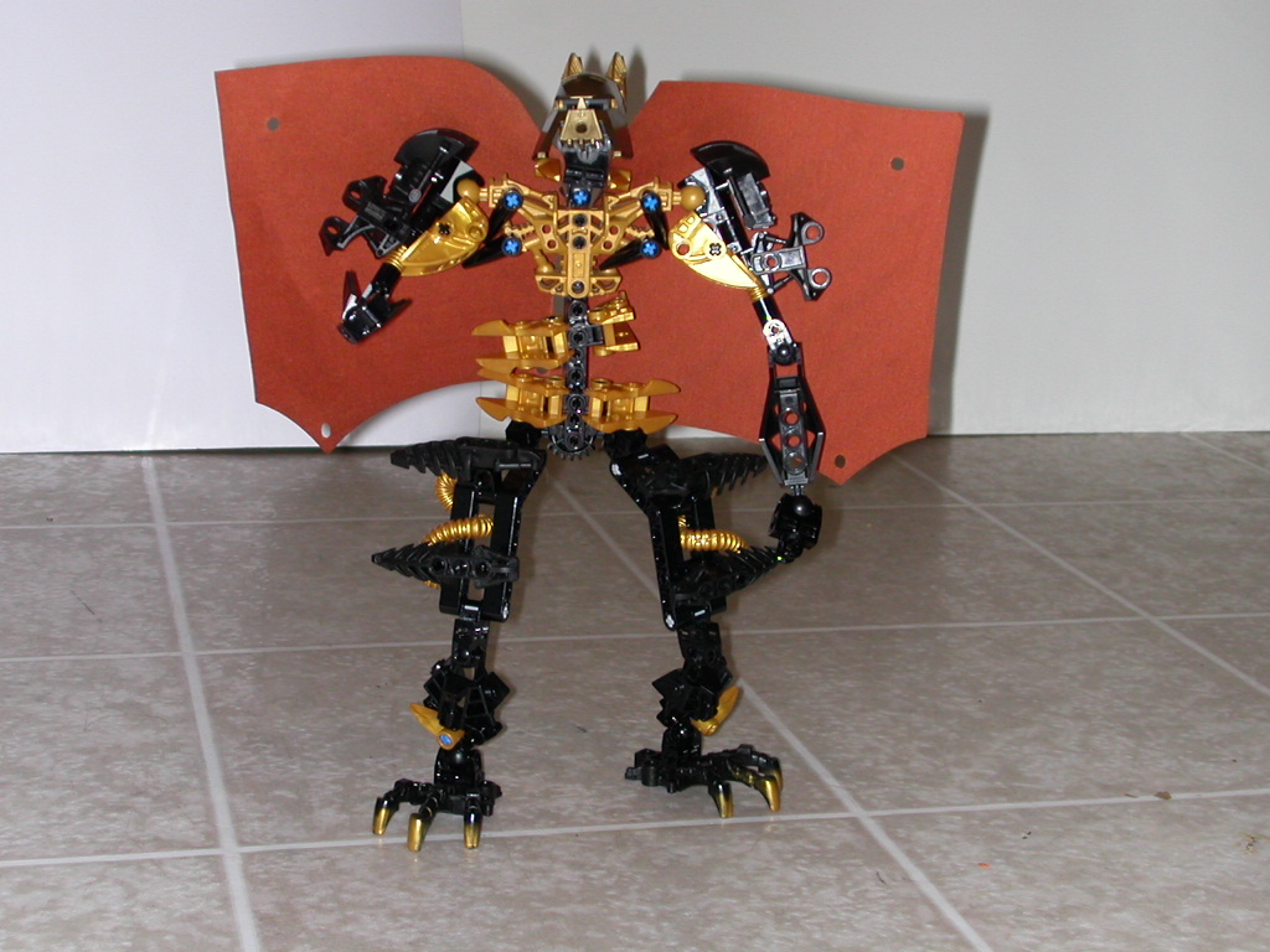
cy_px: 476
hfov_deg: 30.3
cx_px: 635
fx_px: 2348
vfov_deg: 22.9
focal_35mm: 64
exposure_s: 1/59.9
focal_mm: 9.7
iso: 100
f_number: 3.5
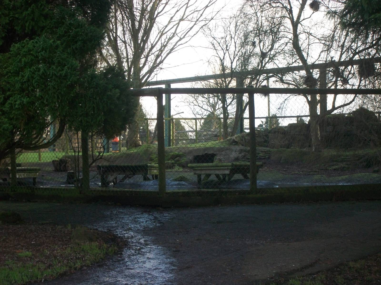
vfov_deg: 15.4
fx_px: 1057
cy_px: 142
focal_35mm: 96
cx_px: 190
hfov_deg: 20.4
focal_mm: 17.1
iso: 160
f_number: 5.2
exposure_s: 1/40
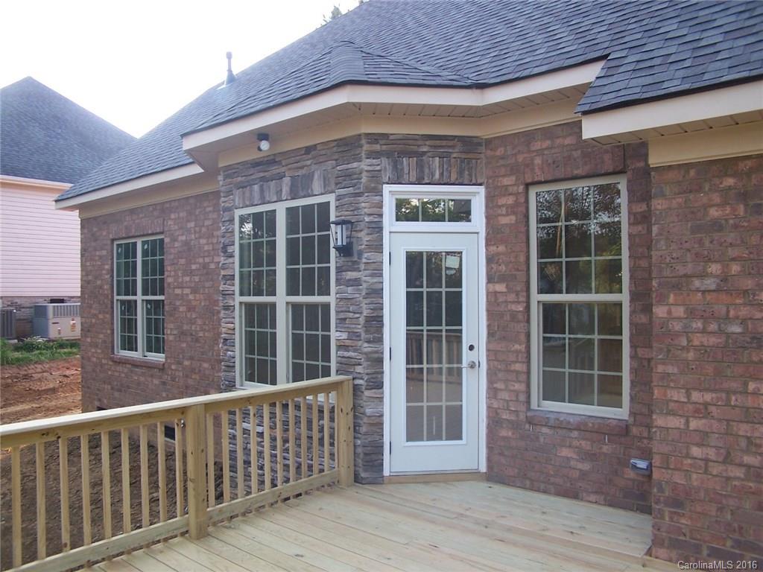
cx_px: 382
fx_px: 838
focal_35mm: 38
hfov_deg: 49.0
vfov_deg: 37.7
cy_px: 286
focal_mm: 6.3
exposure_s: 1/60
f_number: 2.8
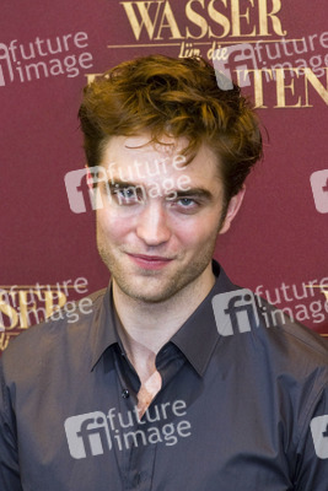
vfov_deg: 11.1
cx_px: 164
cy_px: 246
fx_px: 2526
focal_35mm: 185
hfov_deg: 7.4
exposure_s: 1/200
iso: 2000
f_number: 5.6
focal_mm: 185
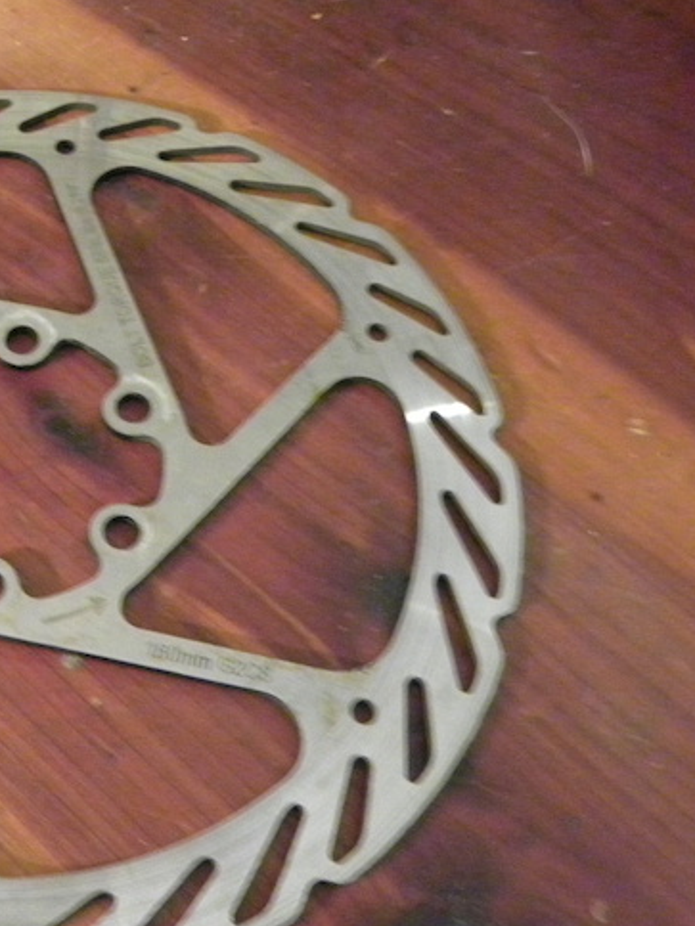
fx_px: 1151
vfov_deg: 43.6
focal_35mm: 43
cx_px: -8
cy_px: 557
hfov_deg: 31.0
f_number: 2.8
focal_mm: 4.6
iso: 800
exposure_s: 1/5.1
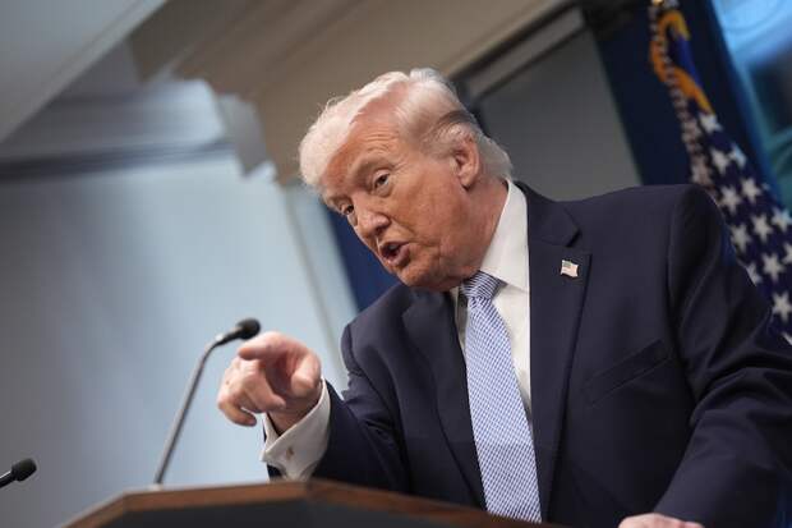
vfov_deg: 13.2
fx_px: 2287
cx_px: 396
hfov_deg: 19.6
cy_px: 264
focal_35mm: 104
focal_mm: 104
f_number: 3.5
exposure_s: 1/250
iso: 2500
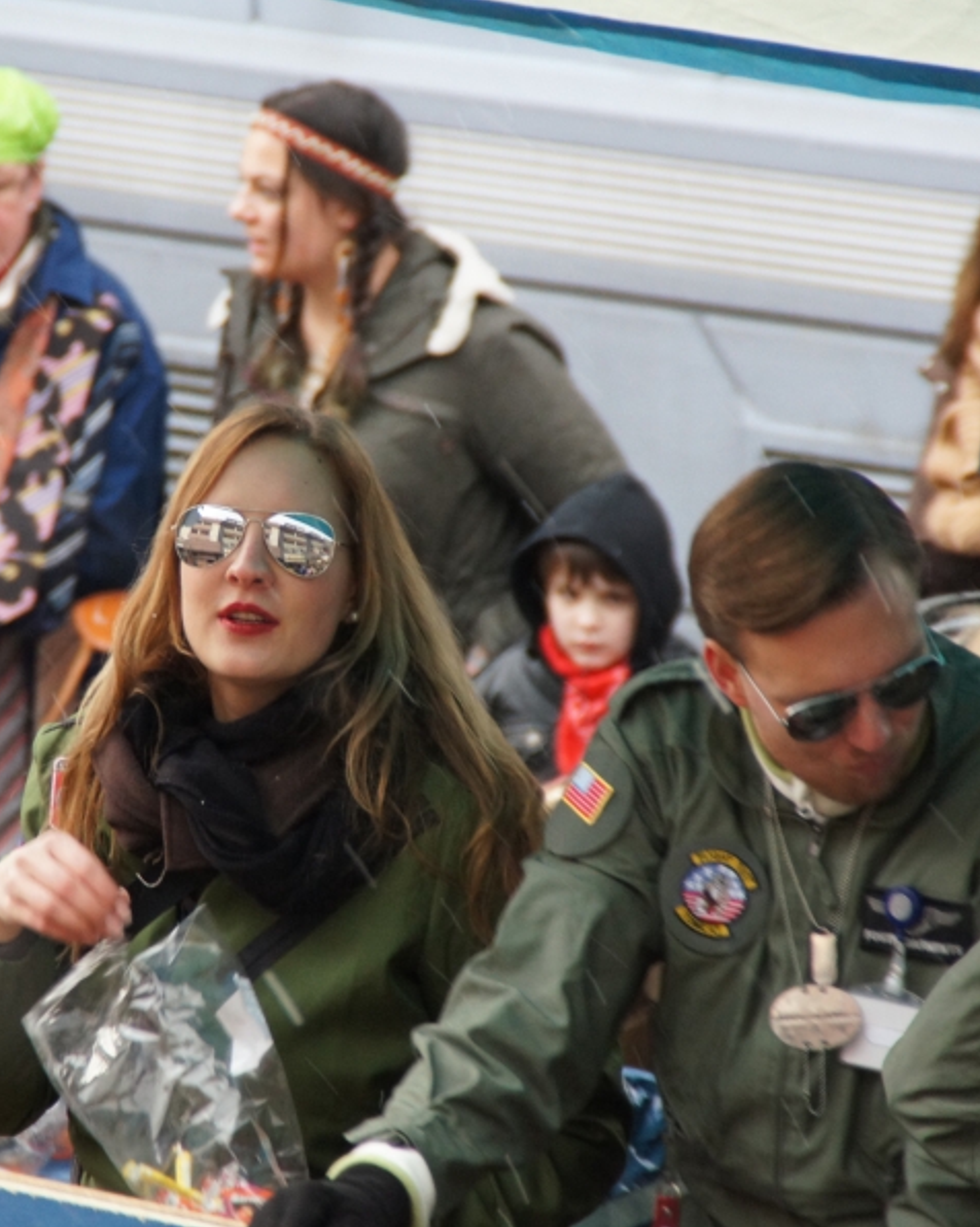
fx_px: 15424
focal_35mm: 425
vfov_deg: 4.6
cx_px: 321
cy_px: 614
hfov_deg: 3.6
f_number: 6.3
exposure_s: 1/50
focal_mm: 200
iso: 1600
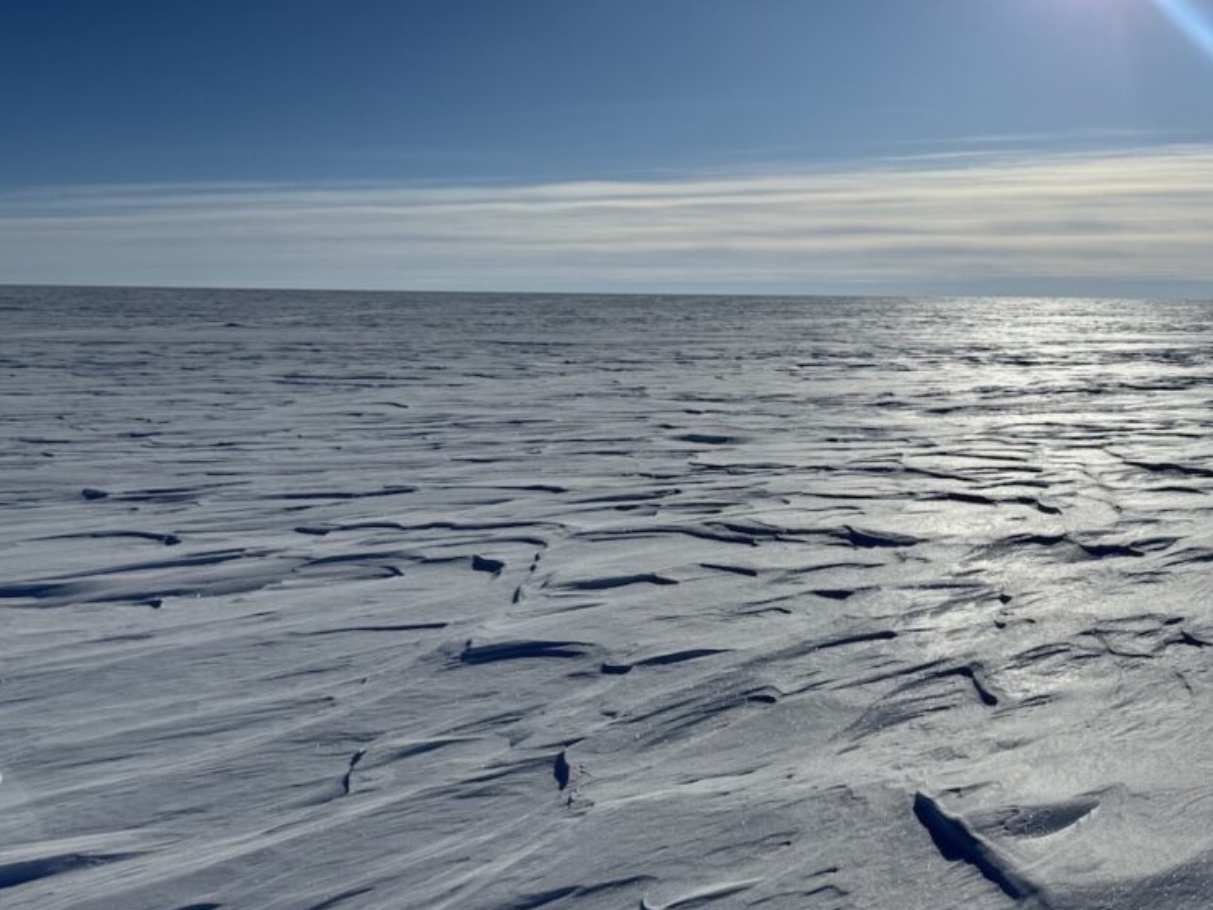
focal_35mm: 33
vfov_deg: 42.6
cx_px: 555
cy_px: 343
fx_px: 1157
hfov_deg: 55.3
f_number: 1.78
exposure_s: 1/28571
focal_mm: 6.76
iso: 64
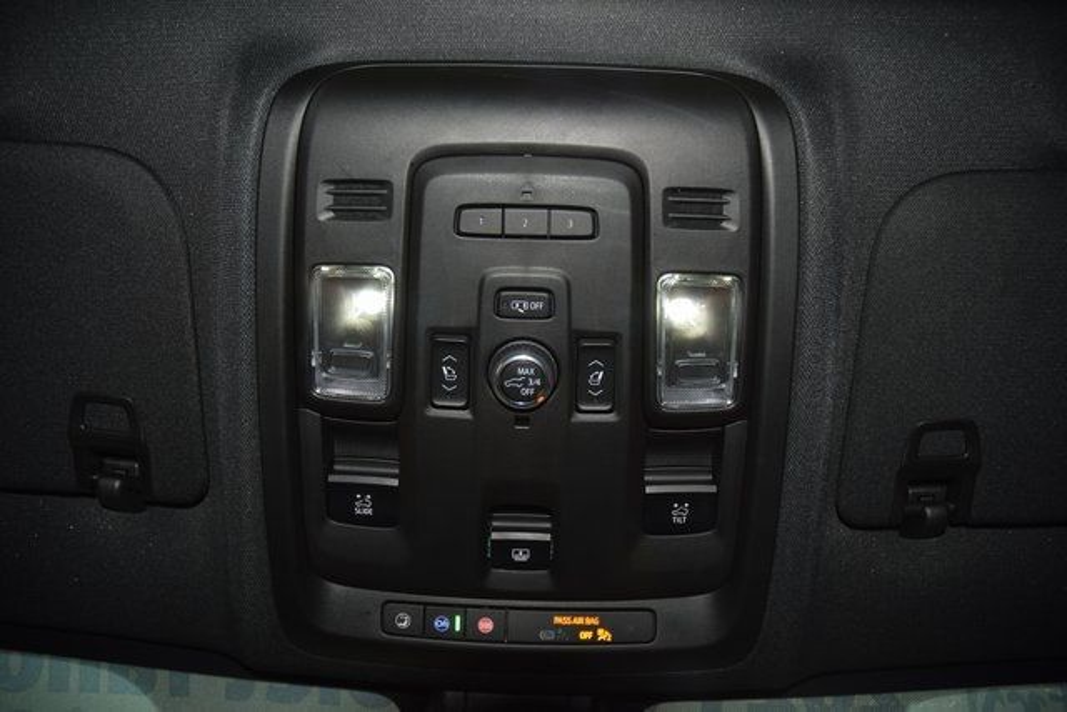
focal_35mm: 27
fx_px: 800
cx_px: 534
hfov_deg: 67.4
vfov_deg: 48.0
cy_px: 356
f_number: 3.5
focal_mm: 18
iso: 560
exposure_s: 1/80
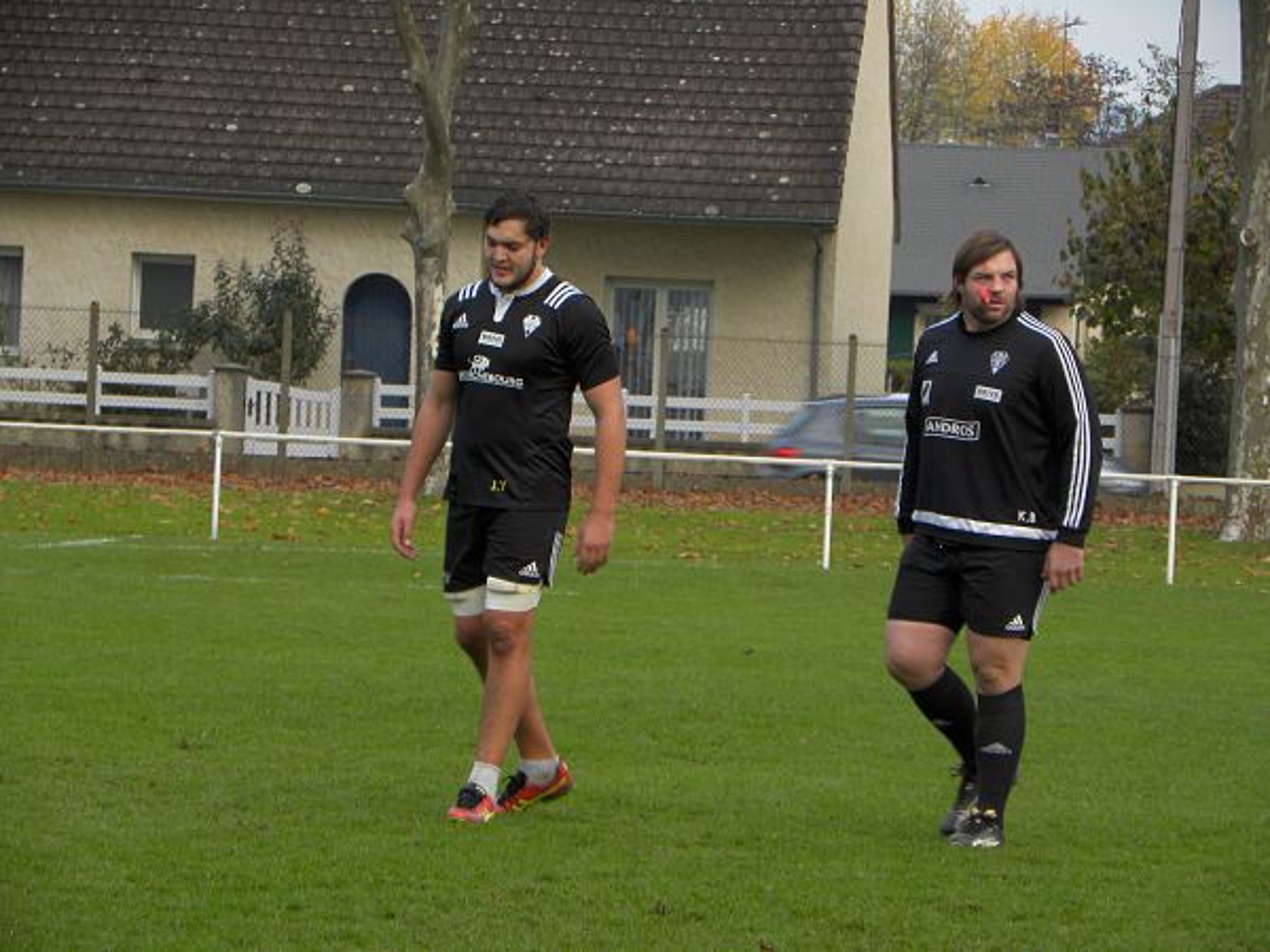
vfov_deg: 6.0
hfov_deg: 8.0
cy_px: 476
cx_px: 635
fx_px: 9062
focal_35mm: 247
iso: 75
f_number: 4.5
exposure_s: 1/71.4
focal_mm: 44
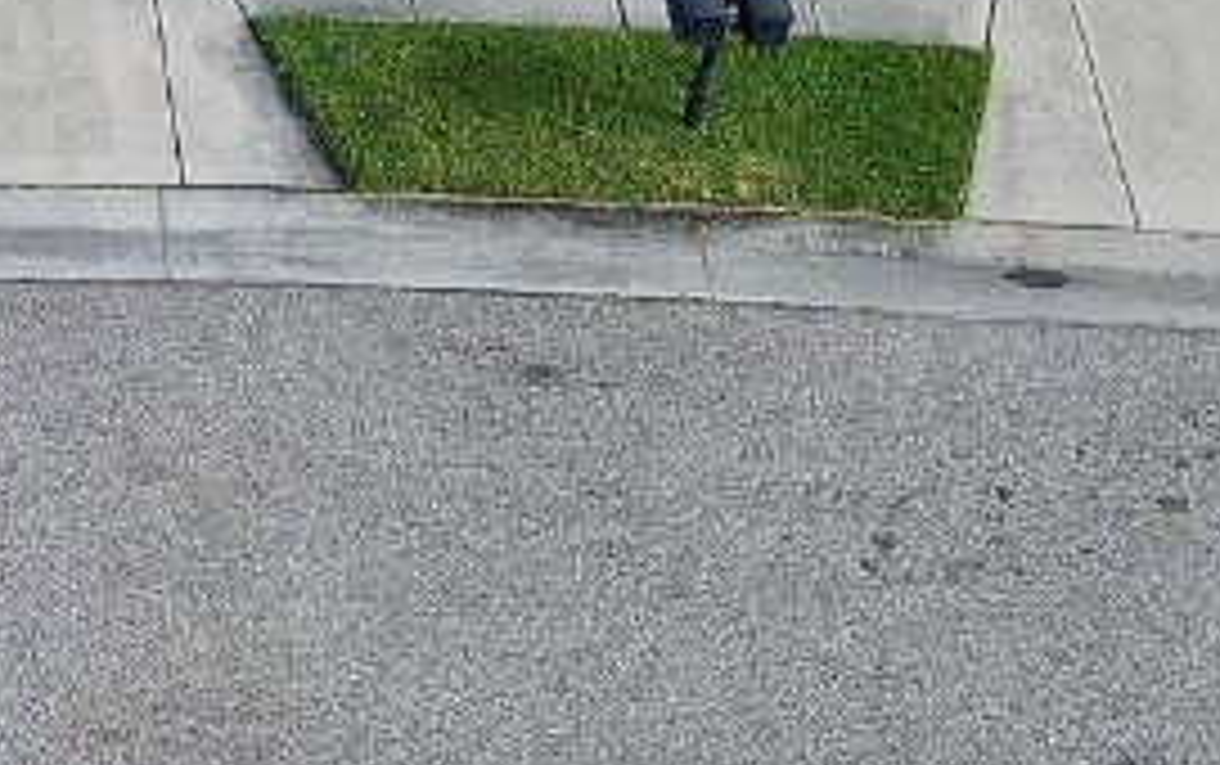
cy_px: -500
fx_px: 3195
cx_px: -414
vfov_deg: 12.7
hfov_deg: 19.7
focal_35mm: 96
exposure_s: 1/350
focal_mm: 4.5
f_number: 2.8
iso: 100
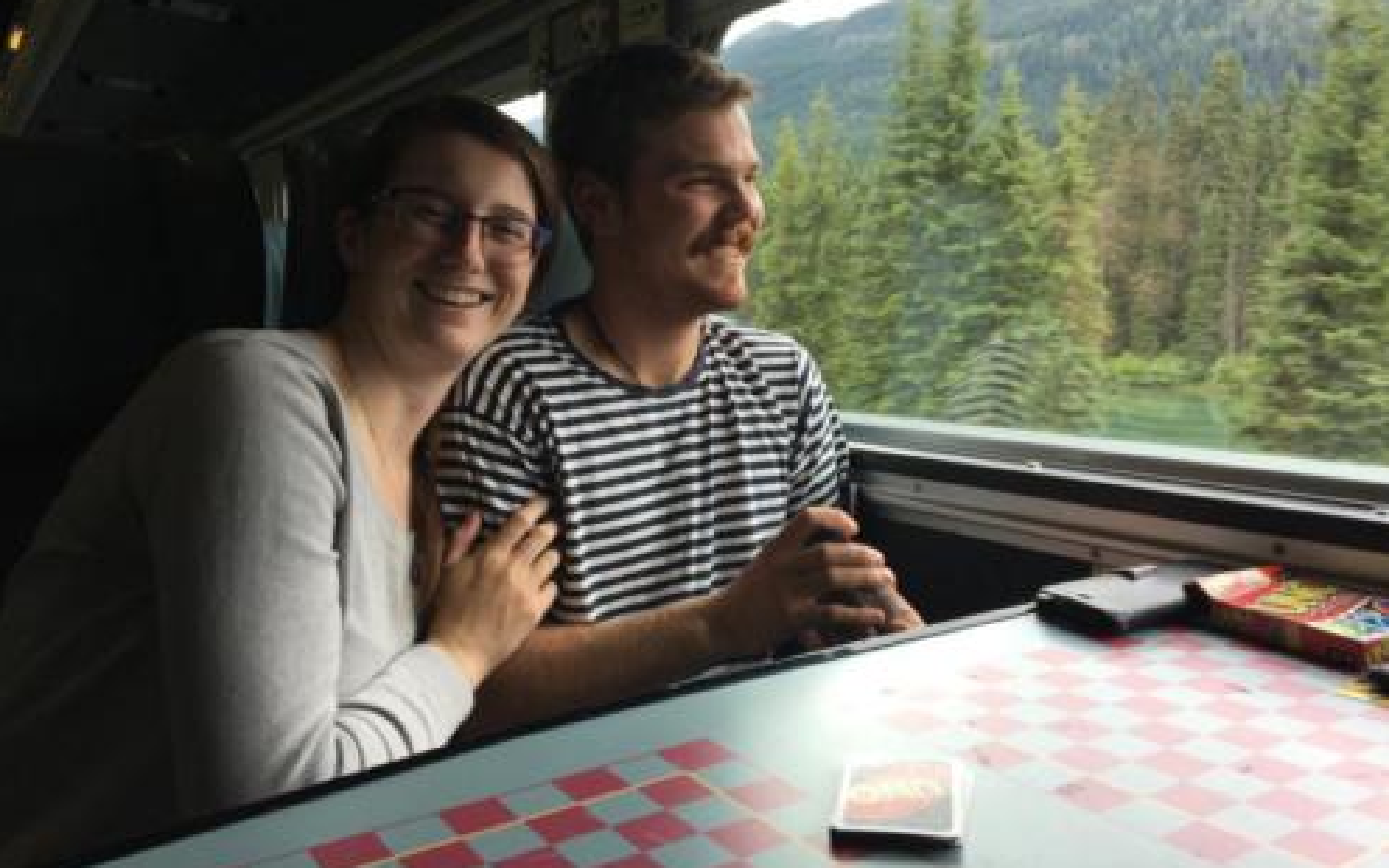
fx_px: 1173
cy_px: 416
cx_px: 692
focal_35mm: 31
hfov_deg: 61.2
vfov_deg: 40.6
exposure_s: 1/120
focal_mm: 4.15
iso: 40
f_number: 2.2
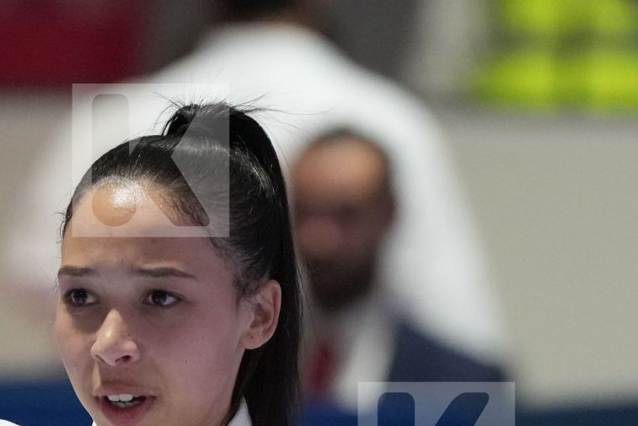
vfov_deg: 1.9
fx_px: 12638
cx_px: 151
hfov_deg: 2.9
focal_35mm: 713
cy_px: 459
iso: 5000
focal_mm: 200
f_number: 2.8
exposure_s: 1/500
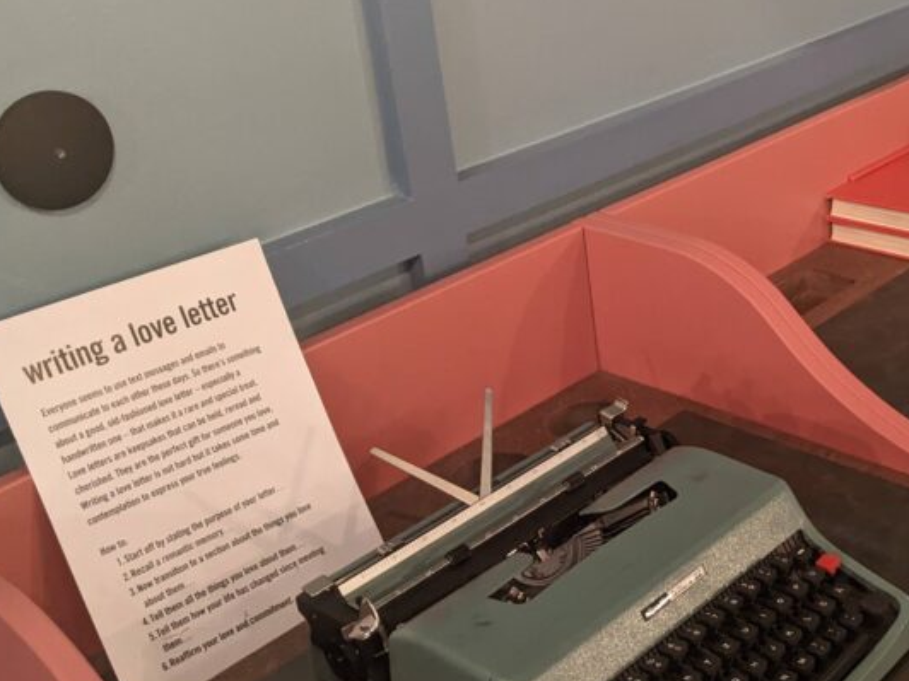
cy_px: 317
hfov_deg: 35.2
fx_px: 1365
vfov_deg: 28.0
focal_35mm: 52
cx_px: 772
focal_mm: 4.44
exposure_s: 1/25
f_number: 1.8
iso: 664
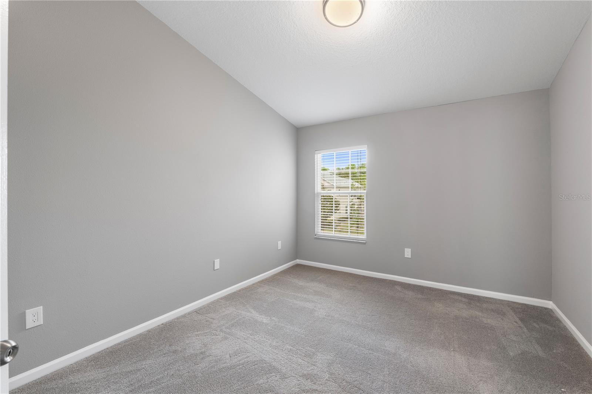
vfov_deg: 81.2
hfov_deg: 104.3
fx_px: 230
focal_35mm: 14
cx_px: 296
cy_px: 197
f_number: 8
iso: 250
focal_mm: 14
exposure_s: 1/2
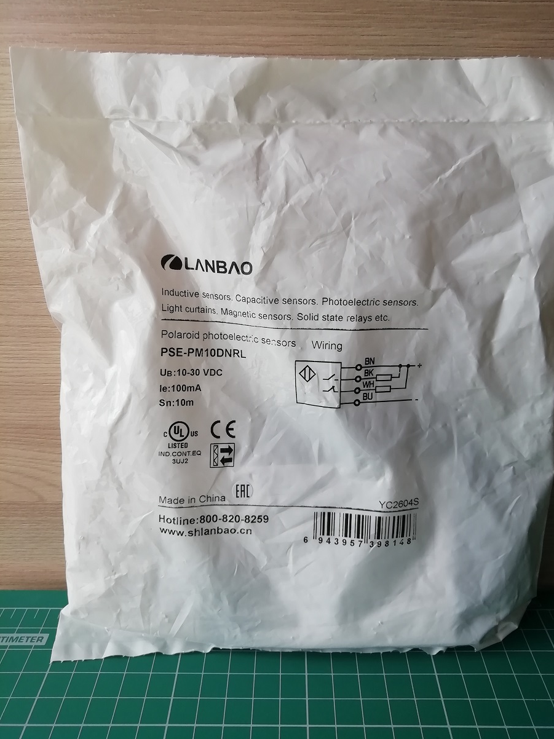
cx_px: 287
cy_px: 358
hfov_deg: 51.3
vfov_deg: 65.3
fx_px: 576
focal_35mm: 27
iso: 50
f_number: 2.2
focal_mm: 3.21
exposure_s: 1/208
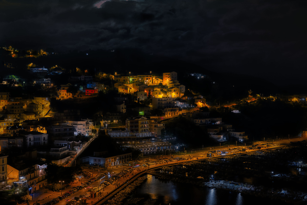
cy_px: 102
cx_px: 154
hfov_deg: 37.5
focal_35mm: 53
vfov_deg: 25.5
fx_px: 452
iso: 1250
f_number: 5.6
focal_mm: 35
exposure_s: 1/1.25
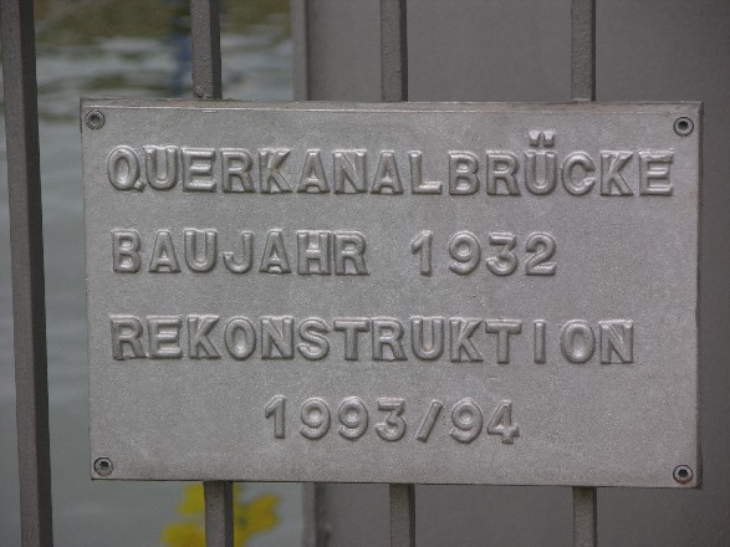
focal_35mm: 220
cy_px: 274
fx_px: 4639
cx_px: 365
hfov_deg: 9.0
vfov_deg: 6.8
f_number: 4.6
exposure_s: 1/86.4
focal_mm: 56.7
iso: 50
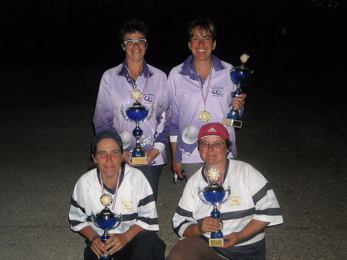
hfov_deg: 31.7
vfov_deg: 24.0
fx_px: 611
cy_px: 130
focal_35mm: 61
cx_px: 174
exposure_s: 1/125
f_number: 3.5
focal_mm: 9.87
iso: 565
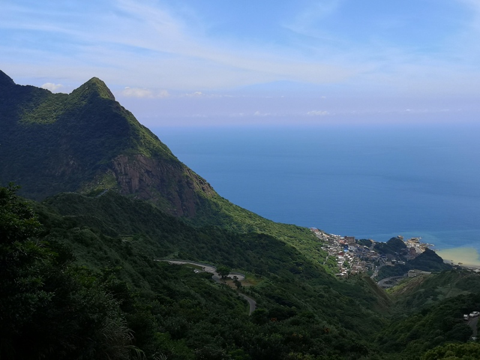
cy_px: 180
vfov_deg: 33.6
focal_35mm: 43
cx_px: 240
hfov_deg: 43.9
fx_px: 596
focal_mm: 3.95
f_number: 1.8
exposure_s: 1/2066
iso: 50
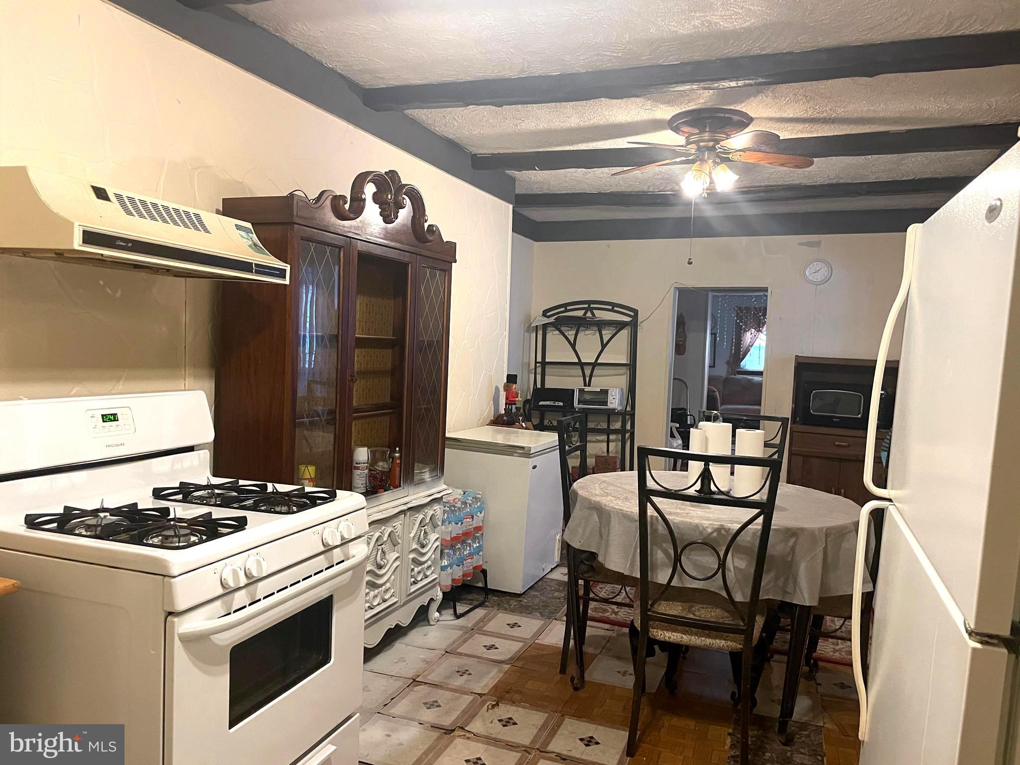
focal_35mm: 26
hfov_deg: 67.3
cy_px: 382
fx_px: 766
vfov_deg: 53.1
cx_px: 510
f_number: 1.6
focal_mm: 4.2
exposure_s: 1/60
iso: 400
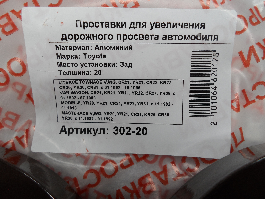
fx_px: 191
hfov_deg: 69.4
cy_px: 100
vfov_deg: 54.9
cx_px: 132
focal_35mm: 25
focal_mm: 4.5
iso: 80
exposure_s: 1/45
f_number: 2.5
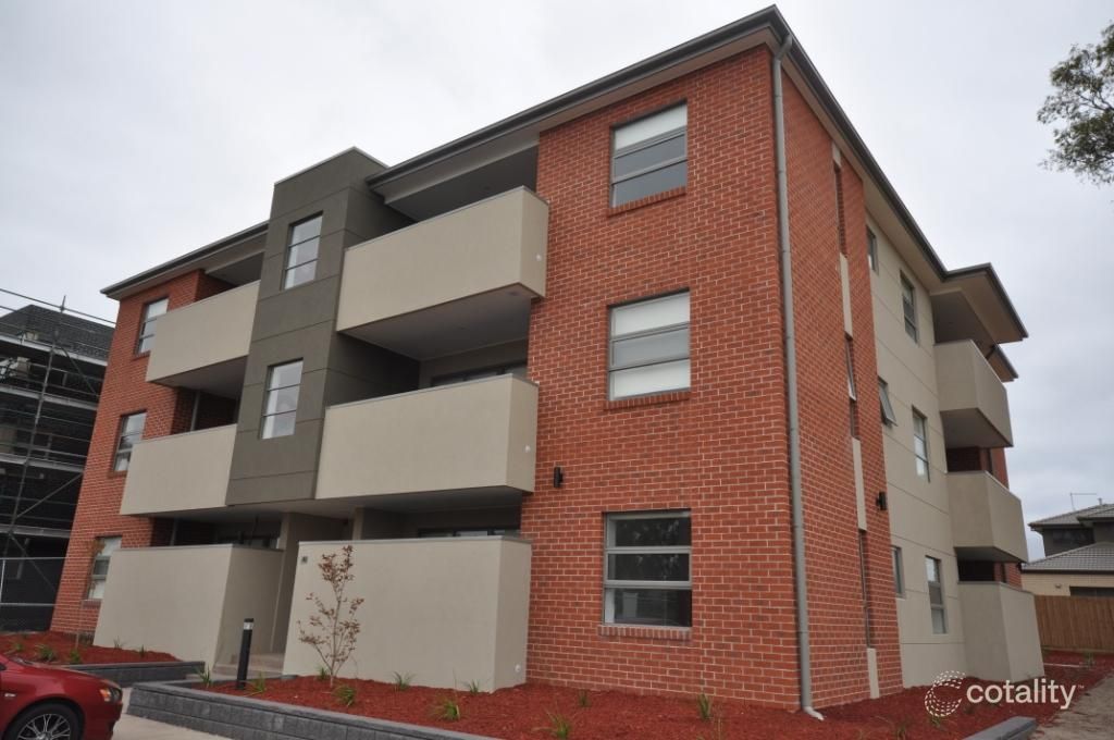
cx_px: 557
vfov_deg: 50.3
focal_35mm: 26
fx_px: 788
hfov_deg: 70.5
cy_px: 370
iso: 200
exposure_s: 1/200
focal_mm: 17
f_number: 9
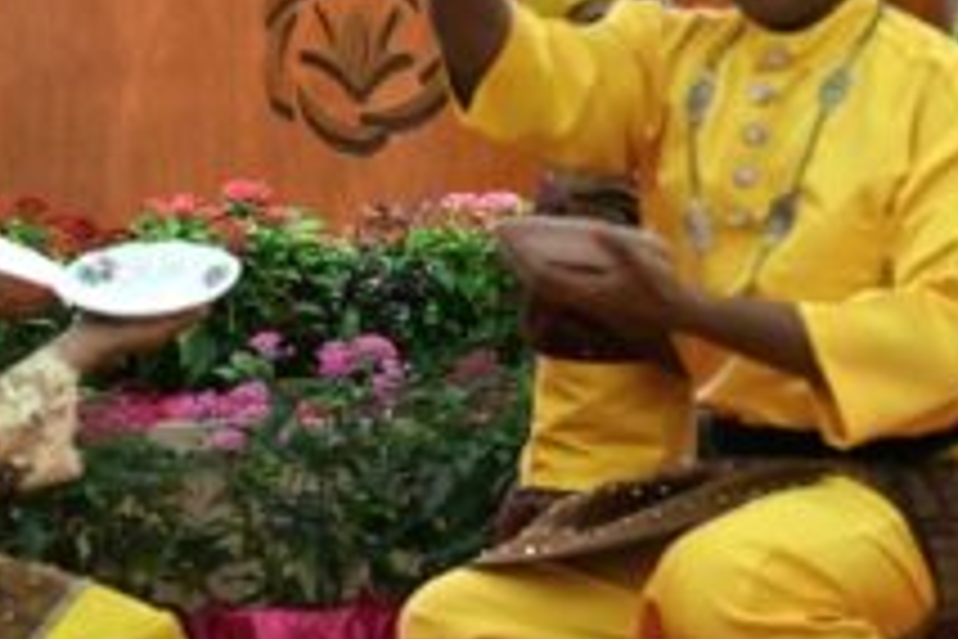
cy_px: -34
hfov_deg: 6.5
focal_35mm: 313
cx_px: -634
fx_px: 8329
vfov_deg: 4.4
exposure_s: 1/161
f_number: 4.5
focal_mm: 65
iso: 1000
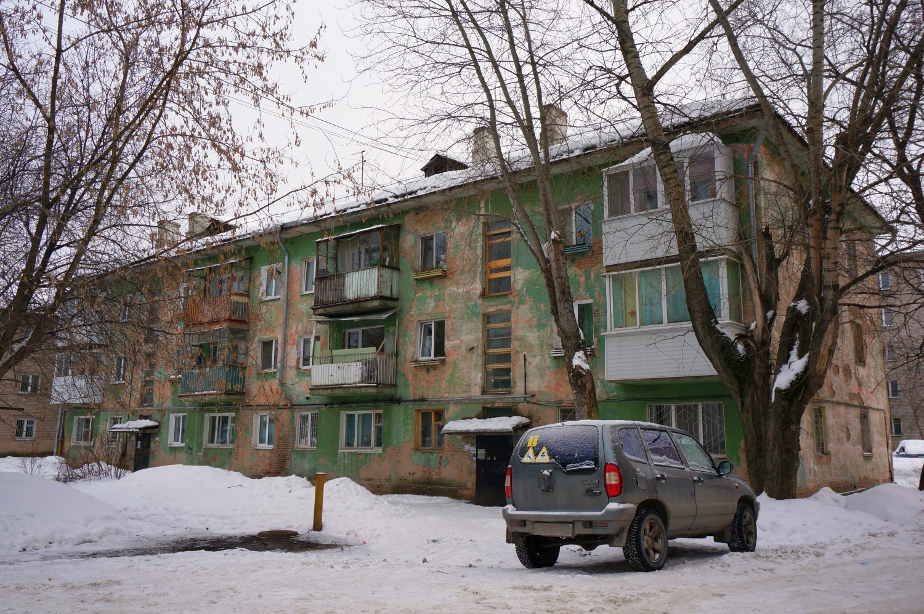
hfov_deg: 62.0
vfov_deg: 43.5
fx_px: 769
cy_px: 307
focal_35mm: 30
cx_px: 462
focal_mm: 20
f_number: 11
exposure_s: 1/80
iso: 100
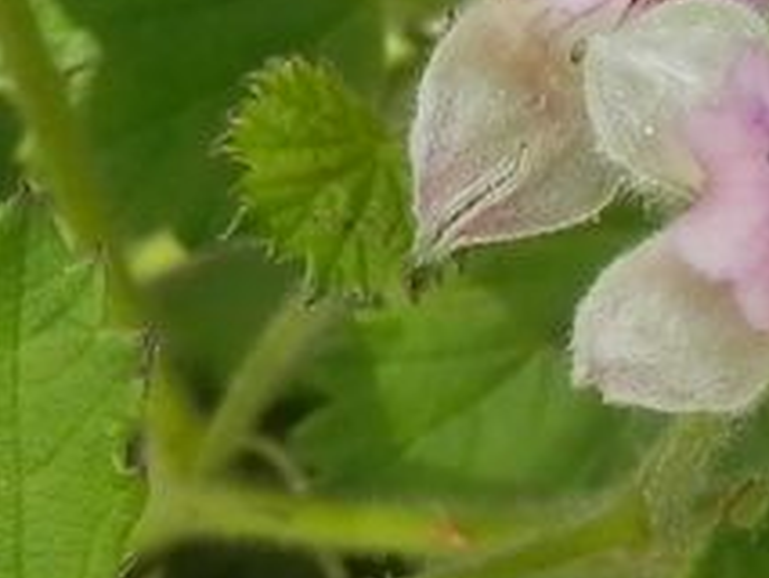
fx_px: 2089
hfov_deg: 19.6
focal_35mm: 94
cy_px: 424
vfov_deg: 15.7
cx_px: 921
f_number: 3
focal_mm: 4.5
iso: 80
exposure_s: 1/200
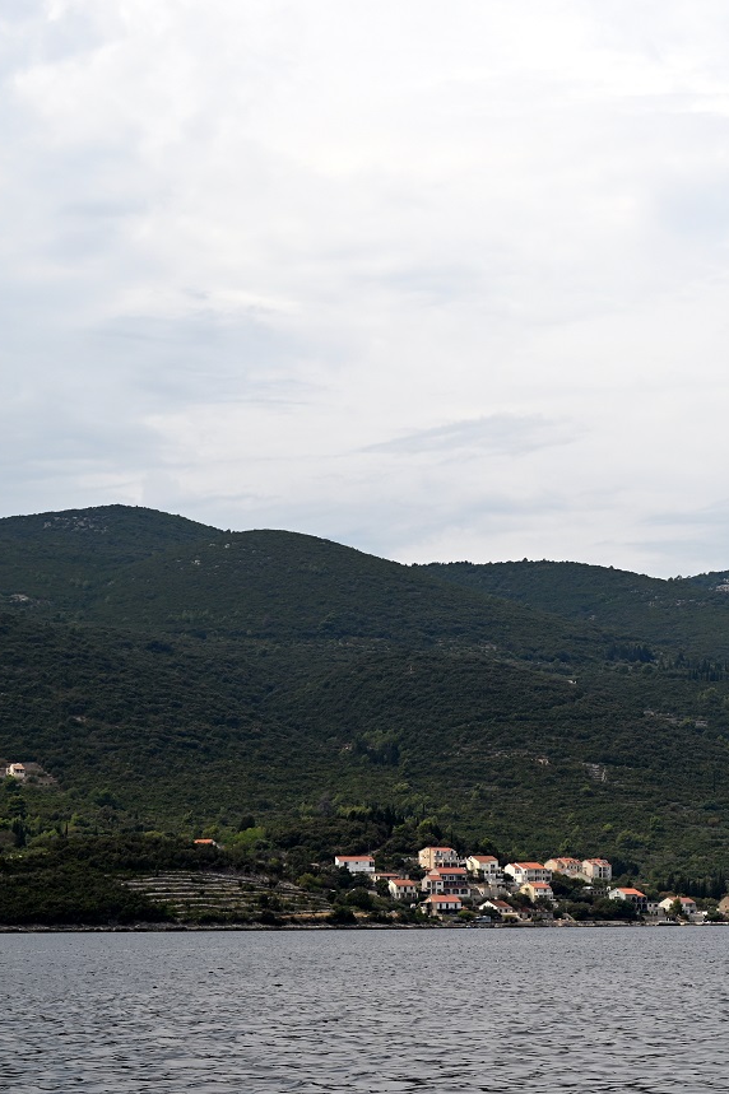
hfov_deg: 12.9
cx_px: 505
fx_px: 3222
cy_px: 547
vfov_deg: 19.3
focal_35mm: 106
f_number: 6.3
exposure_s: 1/640
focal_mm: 70
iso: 100
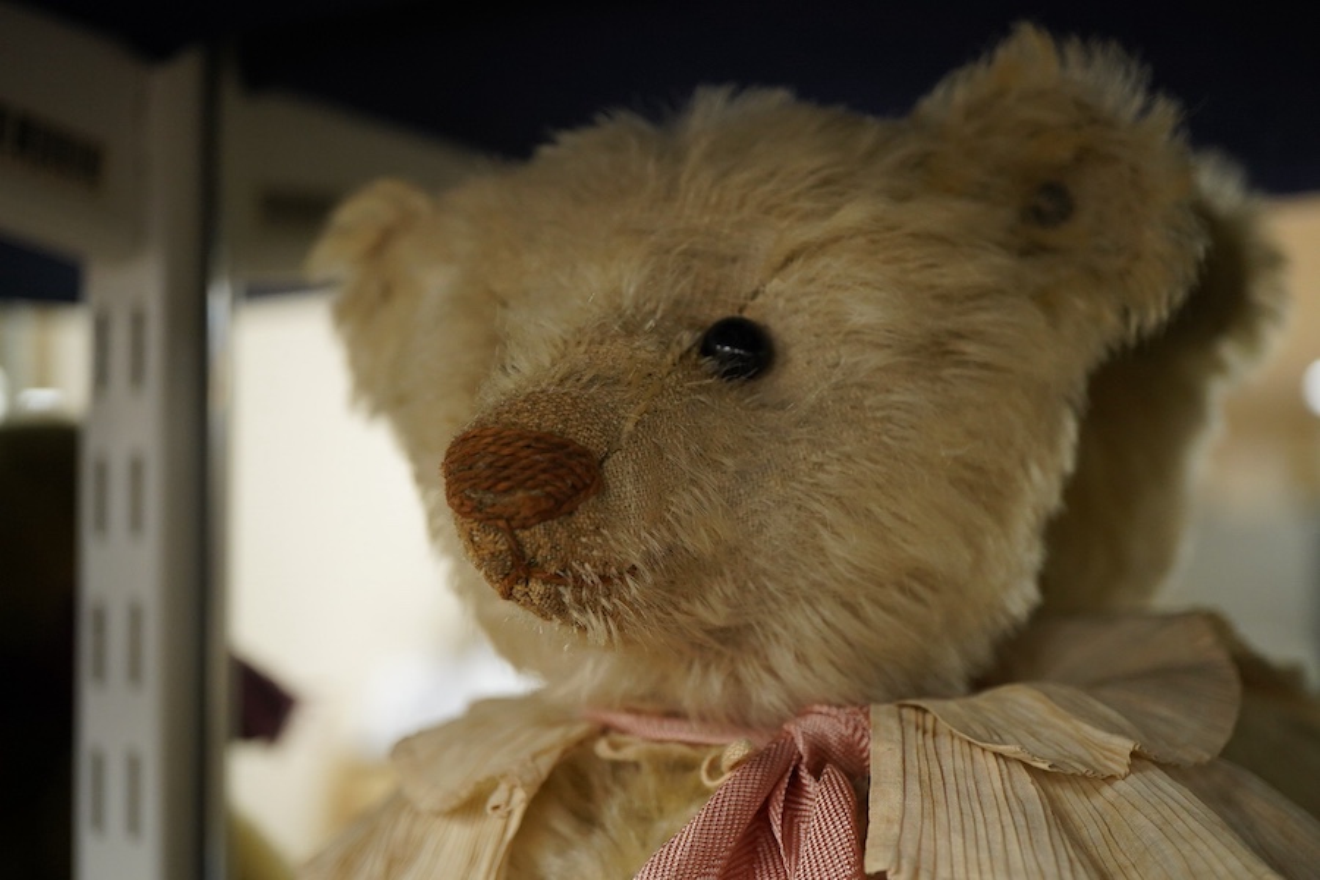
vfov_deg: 29.9
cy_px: 440
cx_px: 660
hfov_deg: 43.6
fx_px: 1650
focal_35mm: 45
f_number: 6.3
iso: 1250
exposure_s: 1/125
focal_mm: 30
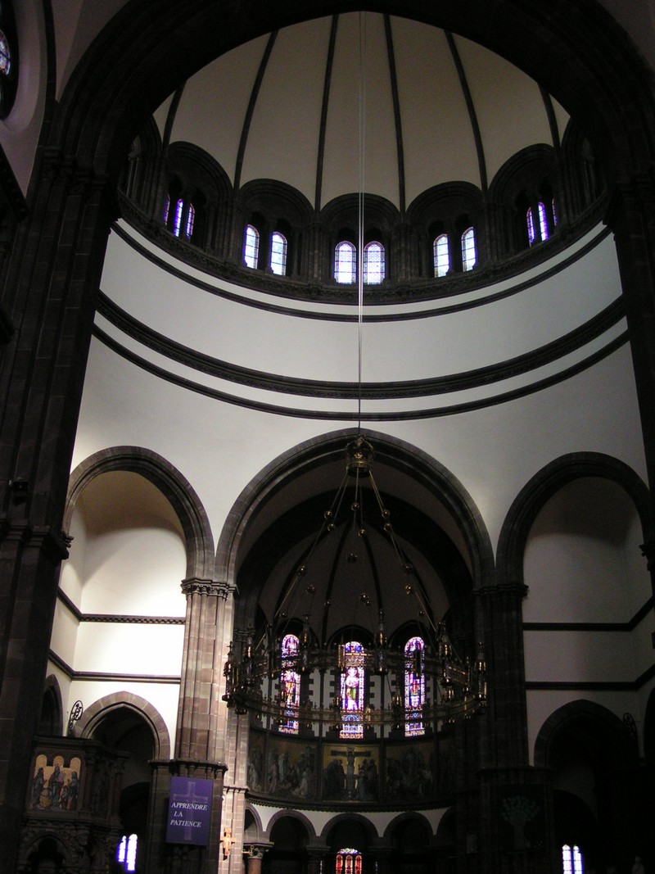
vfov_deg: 49.0
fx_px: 959
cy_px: 437
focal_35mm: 38
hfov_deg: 37.7
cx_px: 328
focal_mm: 5.8
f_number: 2.8
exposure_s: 1/20
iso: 200
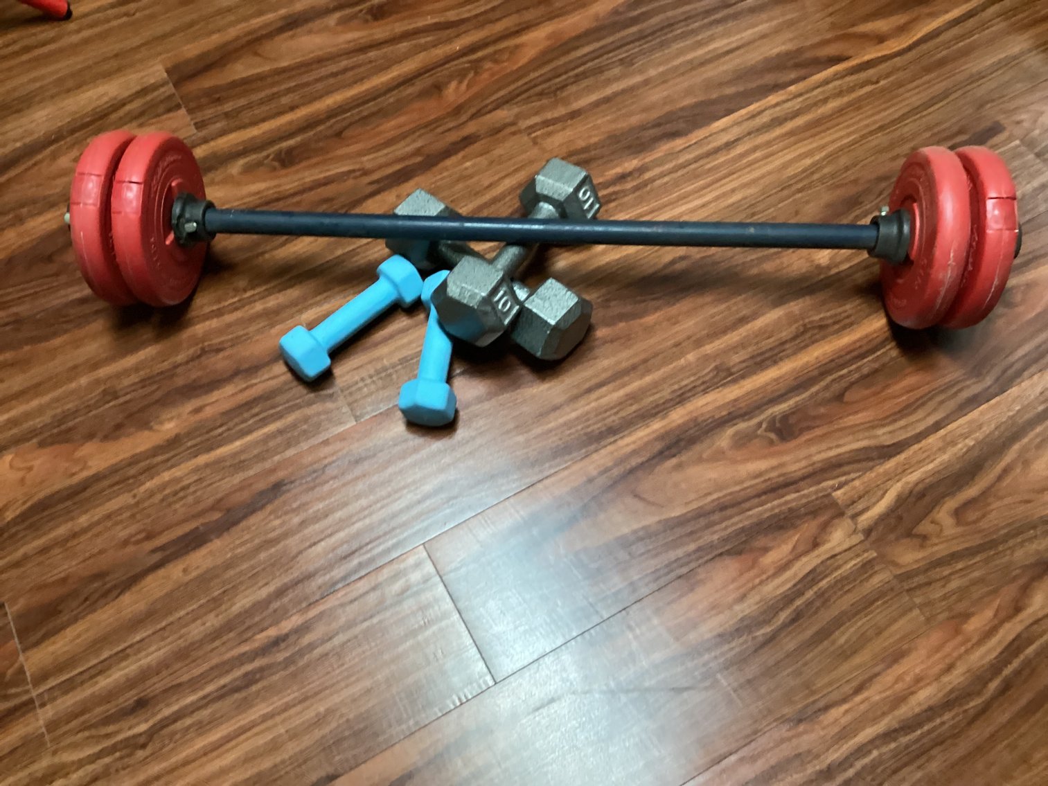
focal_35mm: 31
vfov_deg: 45.4
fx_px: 939
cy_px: 393
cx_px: 524
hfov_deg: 58.3
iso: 400
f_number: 2.4
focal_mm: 3.3
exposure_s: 1/30
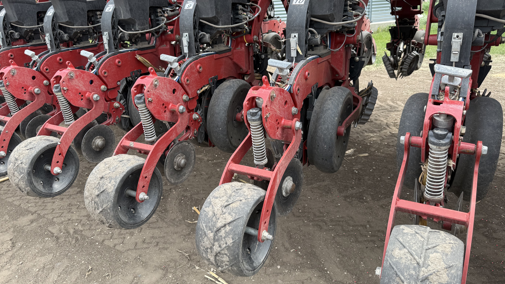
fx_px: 362
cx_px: 247
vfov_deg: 42.8
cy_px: 125
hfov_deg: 69.9
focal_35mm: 27
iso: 80
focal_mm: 6.76
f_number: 1.78
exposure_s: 1/931
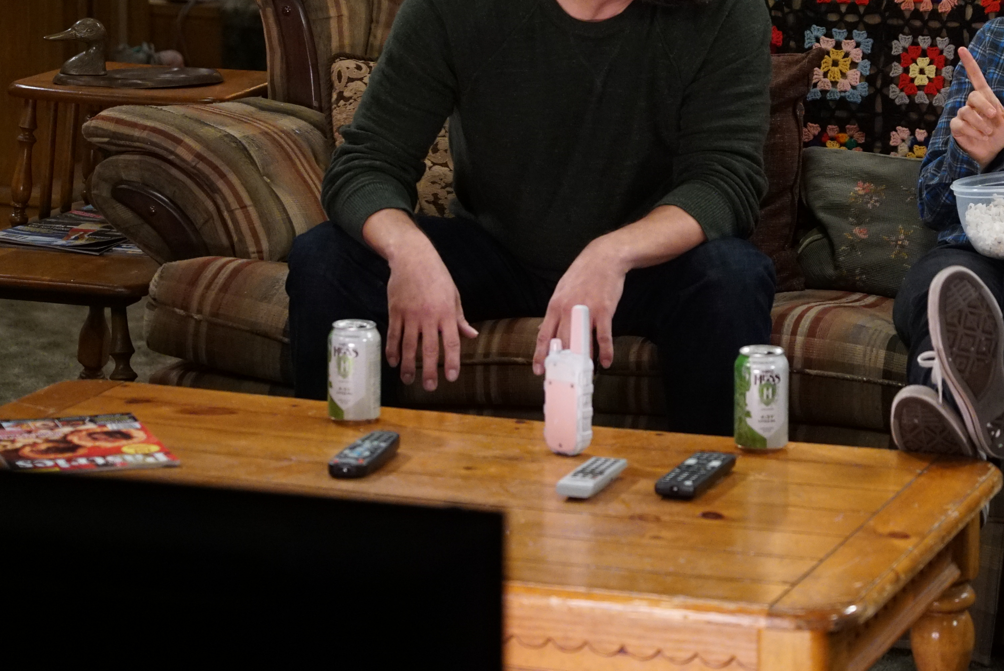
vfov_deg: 9.8
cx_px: 669
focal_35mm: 140
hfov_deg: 14.6
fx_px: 3907
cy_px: 211
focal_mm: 99
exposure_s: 1/125
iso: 8000
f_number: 4
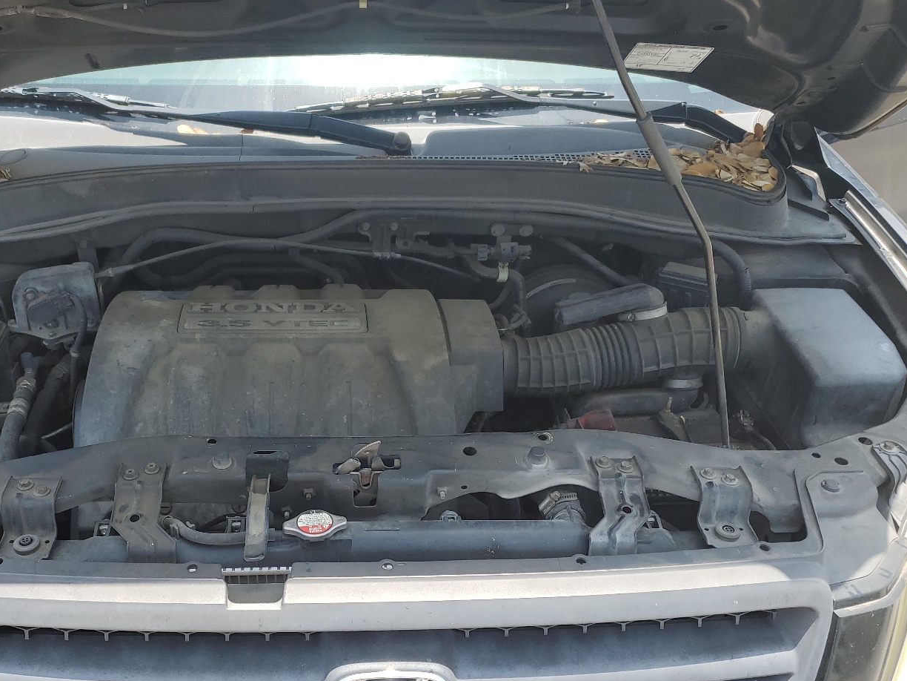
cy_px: 392
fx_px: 891
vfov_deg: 41.7
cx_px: 353
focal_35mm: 34
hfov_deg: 53.5
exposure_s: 1/1000
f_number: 1.5
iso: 50
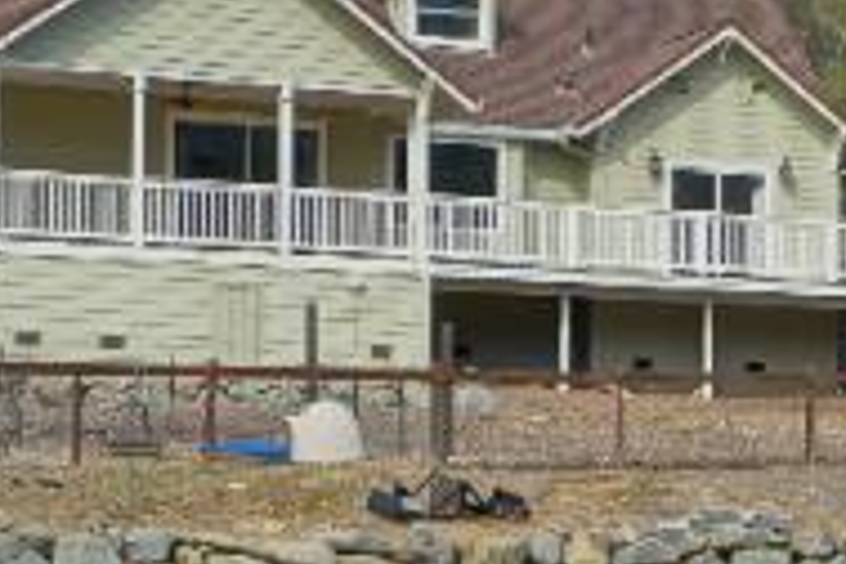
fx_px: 3548
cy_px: 515
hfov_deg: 12.1
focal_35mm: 151
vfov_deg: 9.0
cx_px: 1688
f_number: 7.1
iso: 100
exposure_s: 1/125
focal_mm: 19
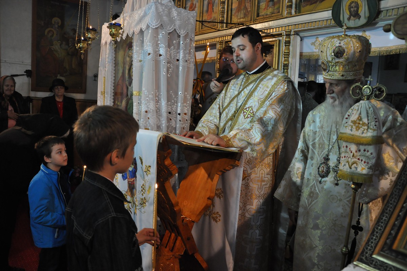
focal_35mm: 27
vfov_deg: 47.8
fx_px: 305
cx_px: 204
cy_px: 136
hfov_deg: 67.4
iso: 1600
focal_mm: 18
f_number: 4
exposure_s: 1/160
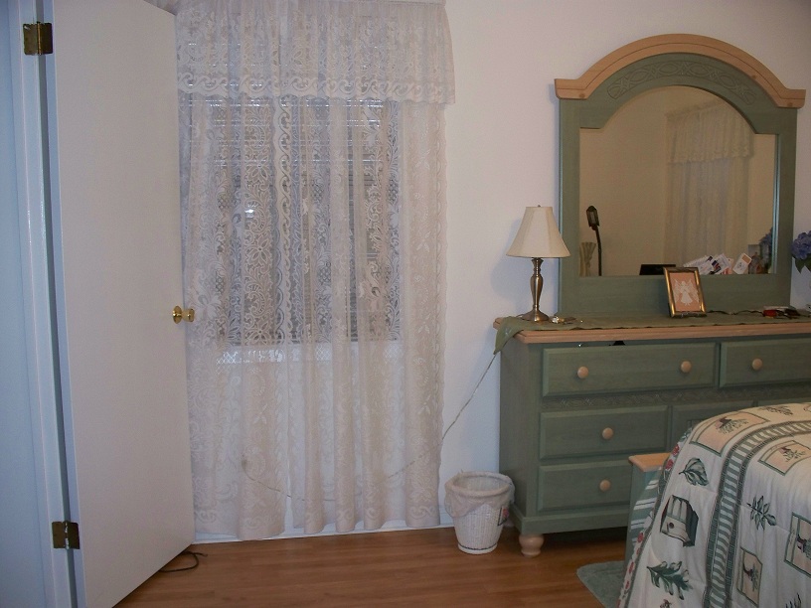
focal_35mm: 36
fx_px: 843
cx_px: 406
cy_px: 304
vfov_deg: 39.7
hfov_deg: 51.4
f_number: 2.8
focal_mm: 7.54
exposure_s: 1/30
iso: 200
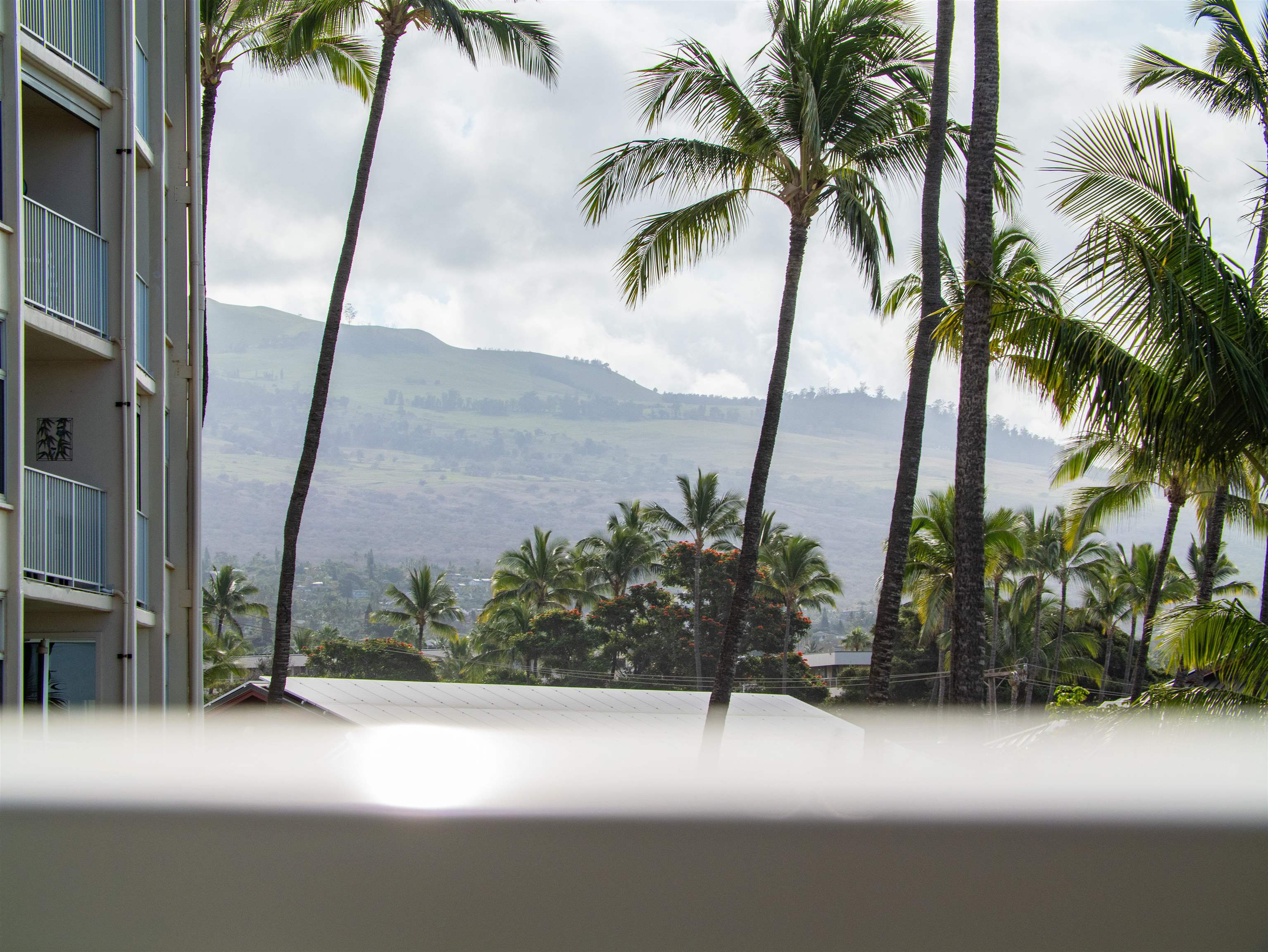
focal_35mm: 134
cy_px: 476
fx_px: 4910
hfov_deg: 14.7
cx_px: 634
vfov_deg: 11.1
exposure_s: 1/250
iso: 400
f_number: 8
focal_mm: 67
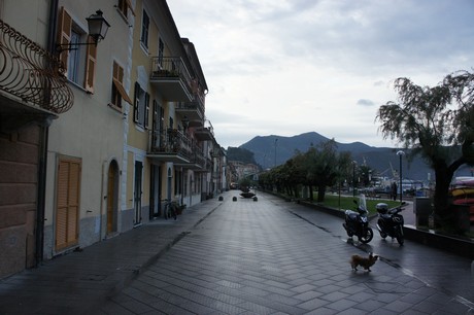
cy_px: 158
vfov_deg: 47.9
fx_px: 355
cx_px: 237
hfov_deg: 67.4
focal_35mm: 27
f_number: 4.5
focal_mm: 18
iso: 1000
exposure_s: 1/250
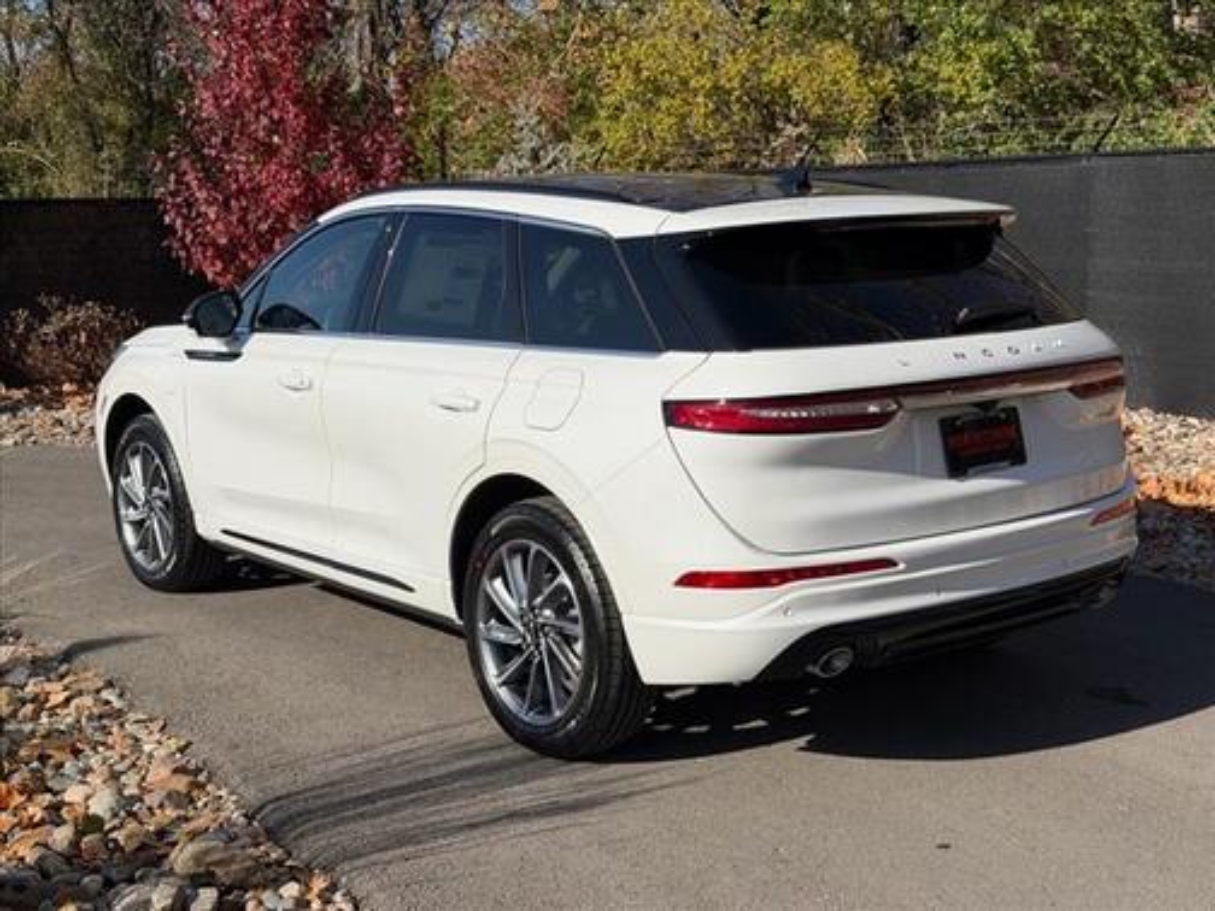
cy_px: 456
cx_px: 608
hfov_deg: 39.7
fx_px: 1685
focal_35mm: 48
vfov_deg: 30.3
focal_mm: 6.76
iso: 64
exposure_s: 1/9901
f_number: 1.78
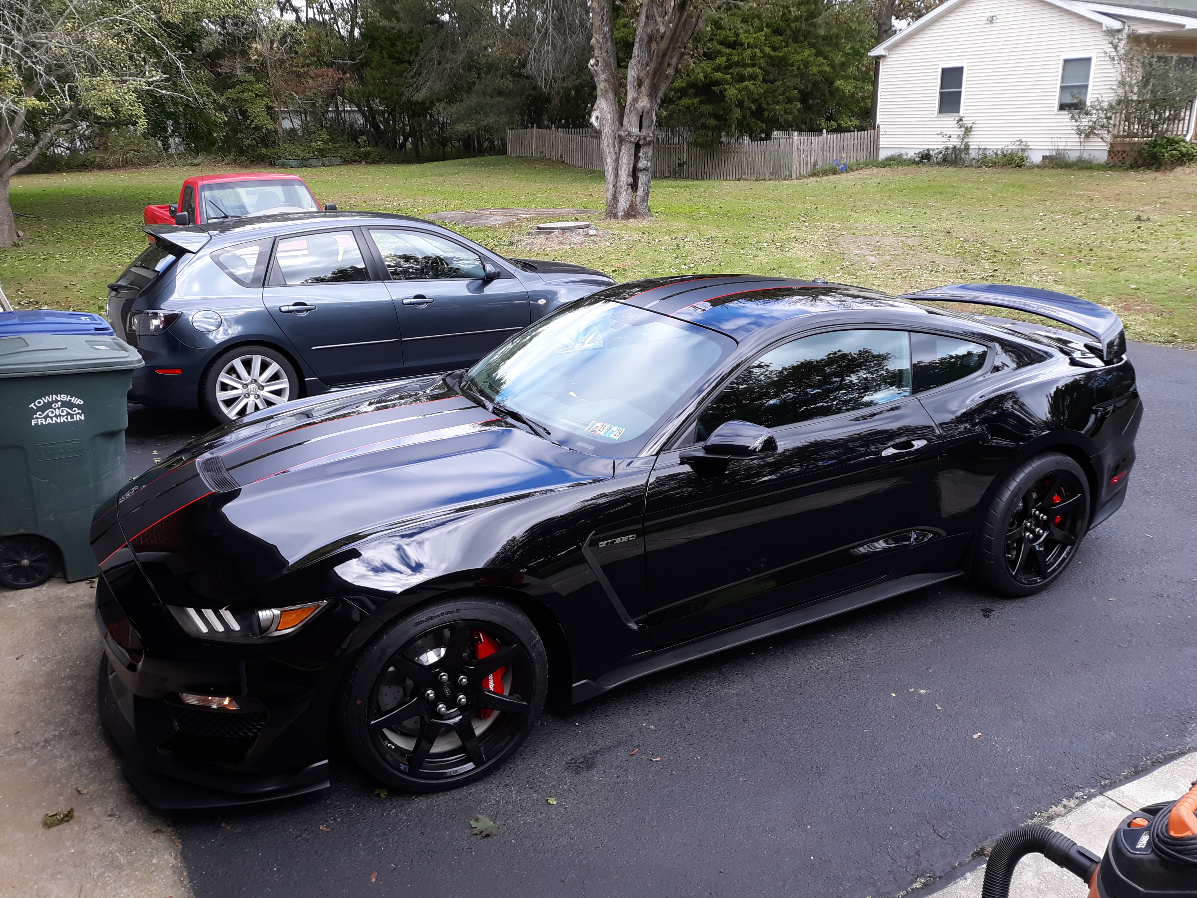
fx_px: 968
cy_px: 449
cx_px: 598
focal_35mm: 28
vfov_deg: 49.7
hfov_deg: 63.4
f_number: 1.7
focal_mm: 3.7
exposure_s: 1/271
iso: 40
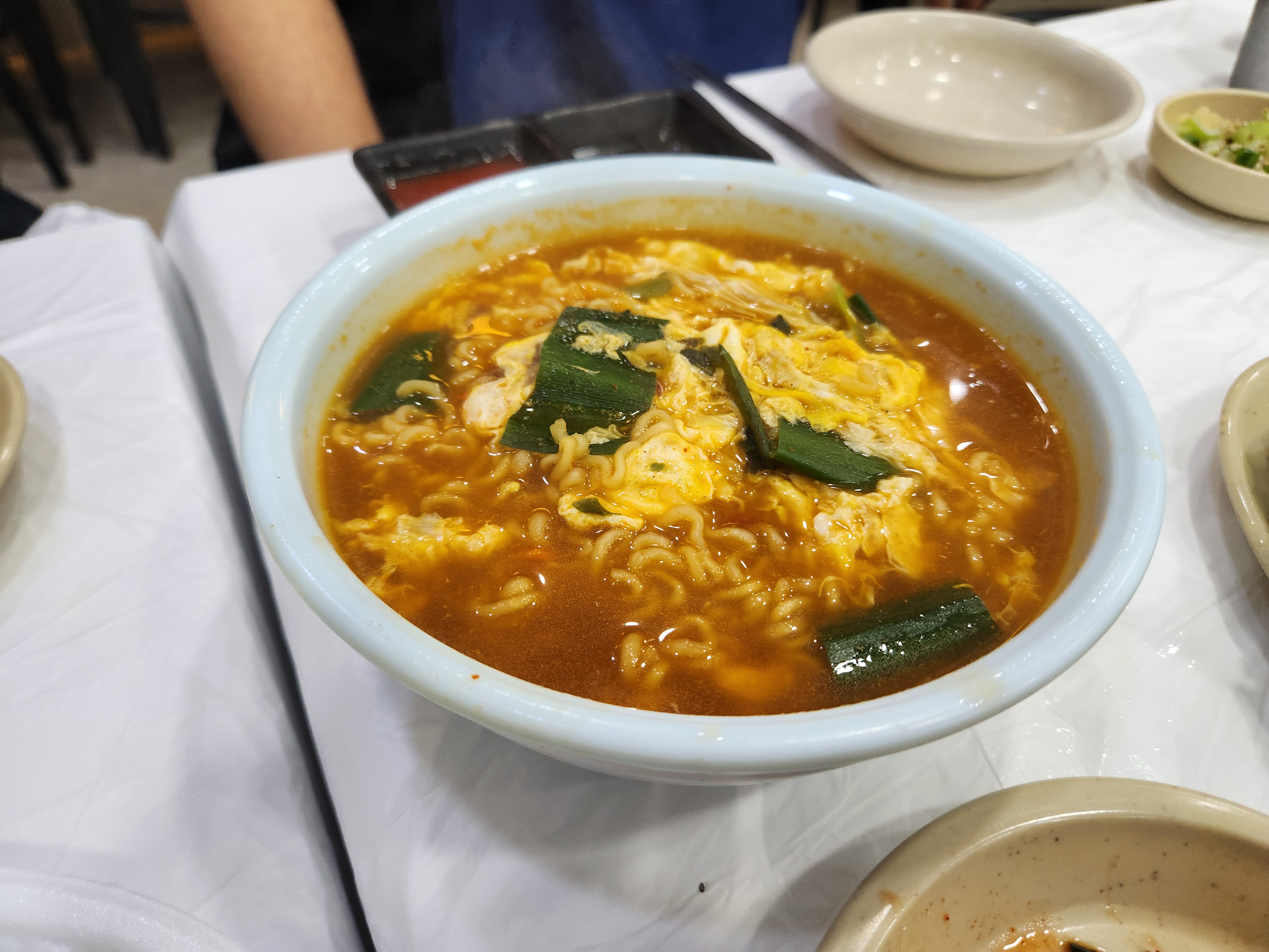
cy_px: 476
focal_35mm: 23
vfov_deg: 58.9
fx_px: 843
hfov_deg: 73.9
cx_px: 634
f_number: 1.8
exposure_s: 1/120
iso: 160
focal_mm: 5.4
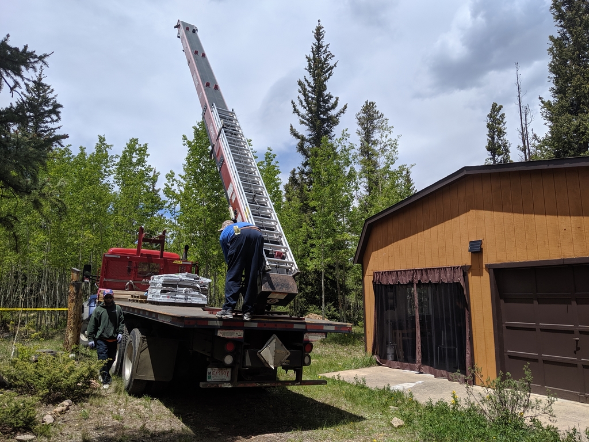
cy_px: 221
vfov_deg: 51.4
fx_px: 459
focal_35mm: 27
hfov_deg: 65.3
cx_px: 294
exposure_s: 1/4695
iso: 68
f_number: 1.8
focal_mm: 4.44
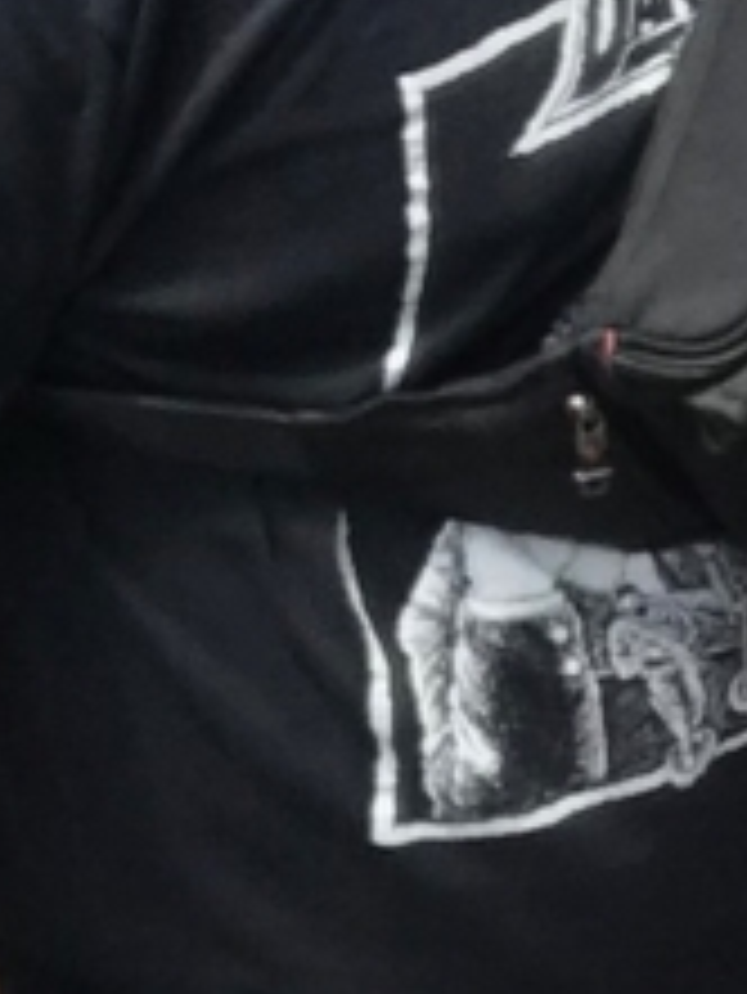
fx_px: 5002
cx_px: 1832
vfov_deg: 11.3
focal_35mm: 174
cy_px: 661
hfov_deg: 7.9
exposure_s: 1/592
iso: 25
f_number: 2.2
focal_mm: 2.87
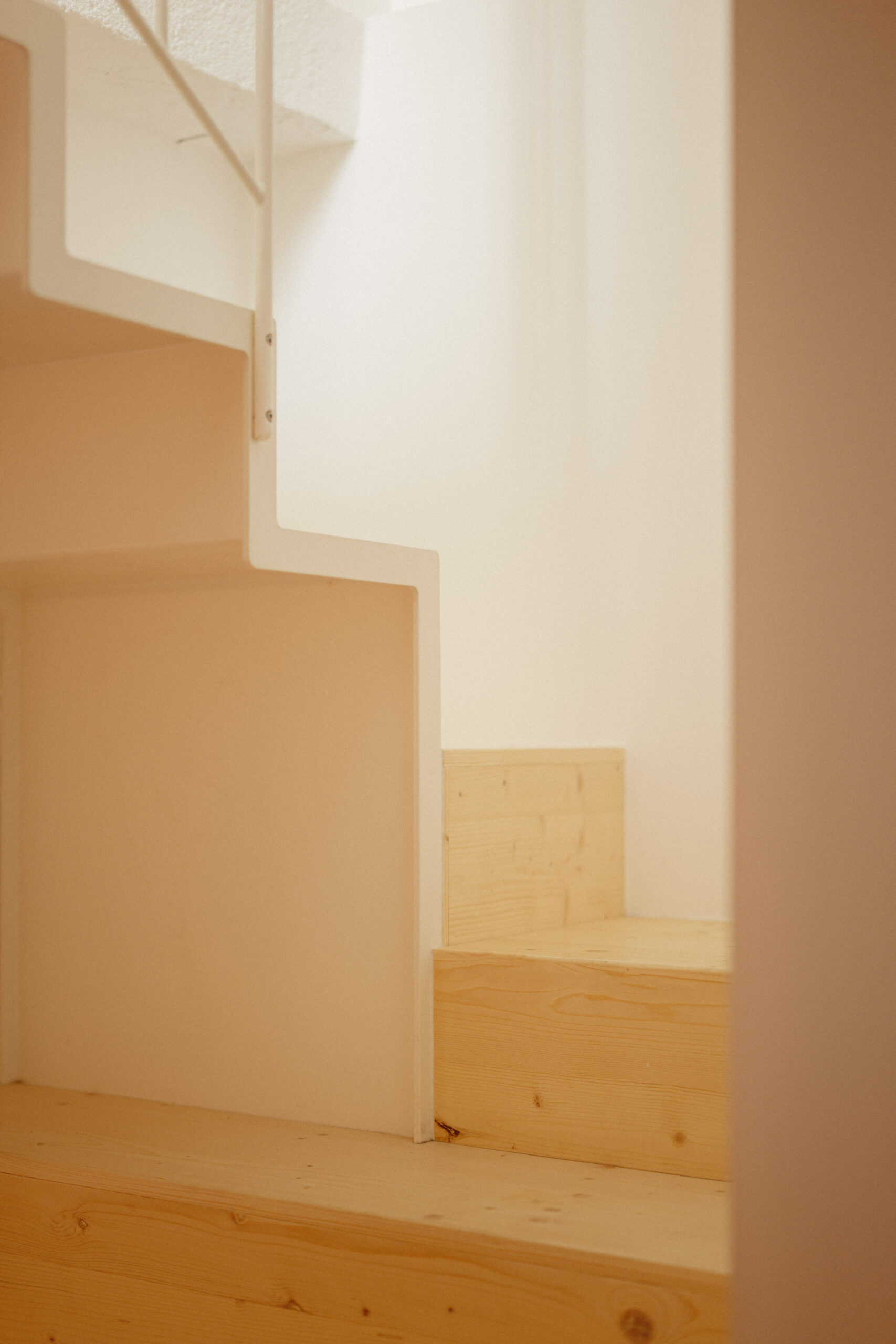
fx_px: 2016
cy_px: 672
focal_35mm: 54
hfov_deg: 25.1
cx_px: 448
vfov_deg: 36.9
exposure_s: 1/50
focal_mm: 50
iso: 200
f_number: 1.4
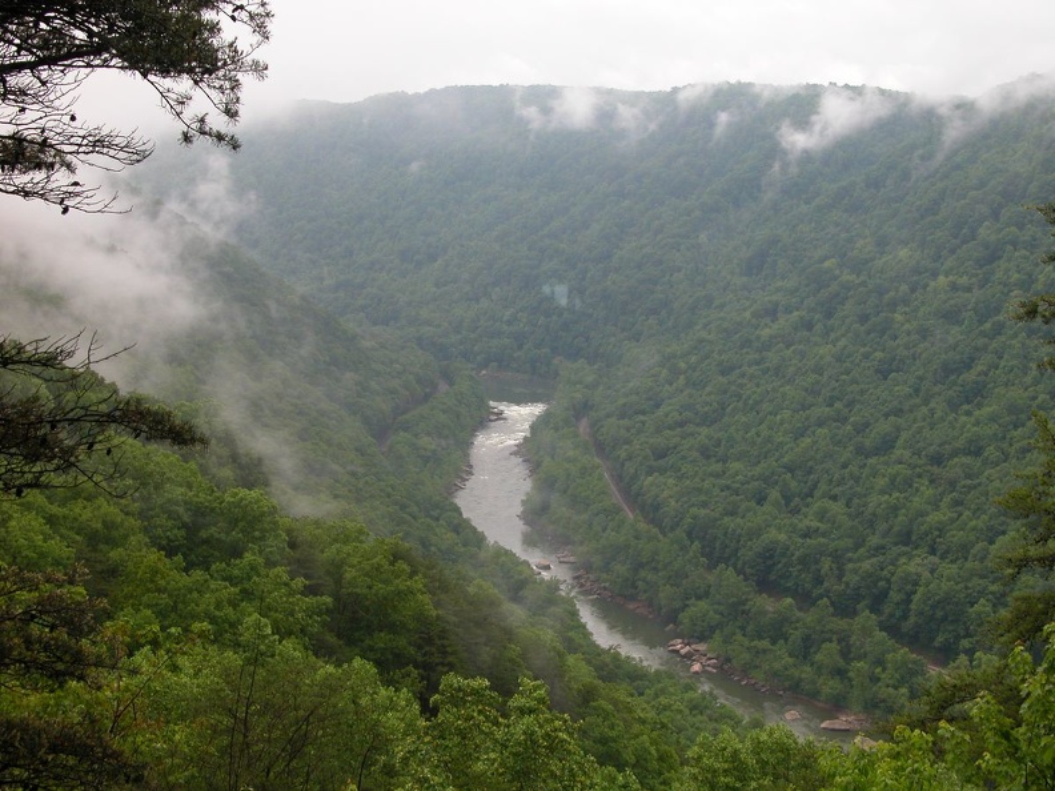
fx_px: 1859
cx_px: 528
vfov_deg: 24.0
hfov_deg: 31.7
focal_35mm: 61
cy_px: 396
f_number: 4.5
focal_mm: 15.7
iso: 100
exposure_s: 1/250
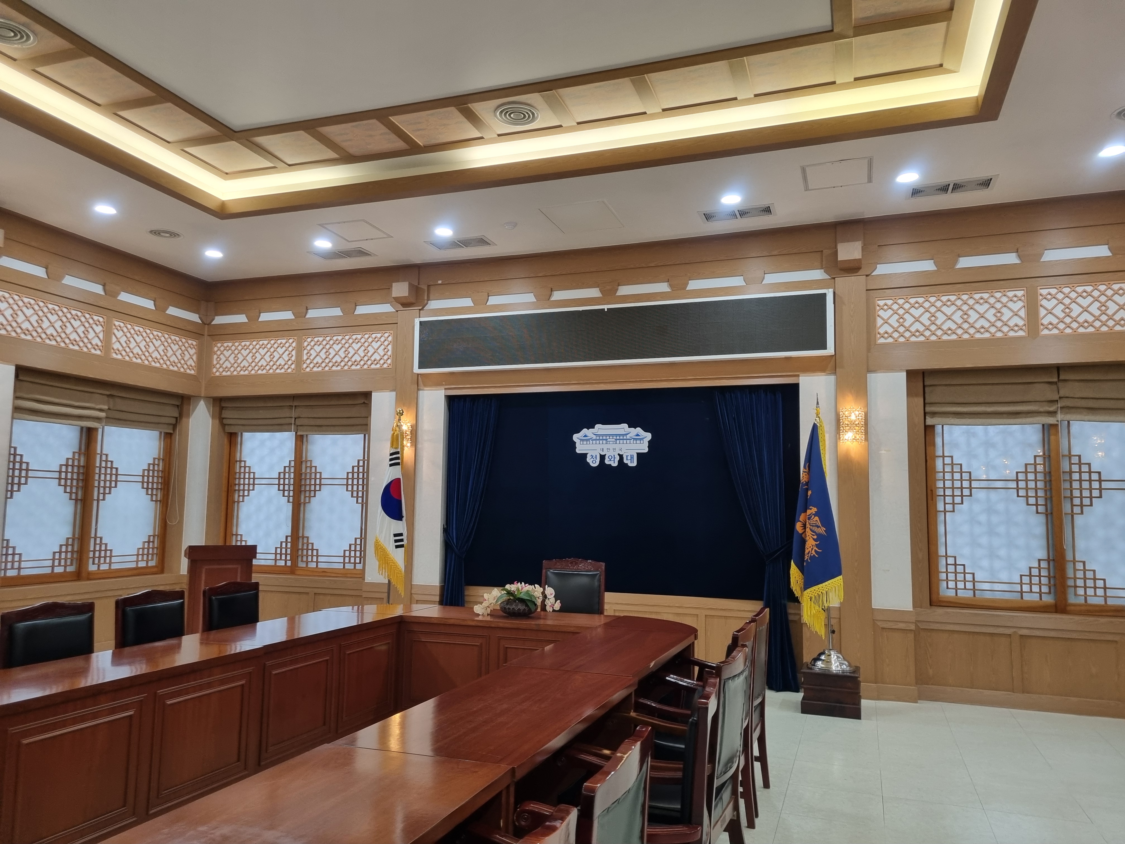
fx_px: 845
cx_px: 562
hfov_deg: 67.3
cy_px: 422
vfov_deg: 53.1
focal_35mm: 26
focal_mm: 5.4
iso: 200
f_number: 1.8
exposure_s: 1/60
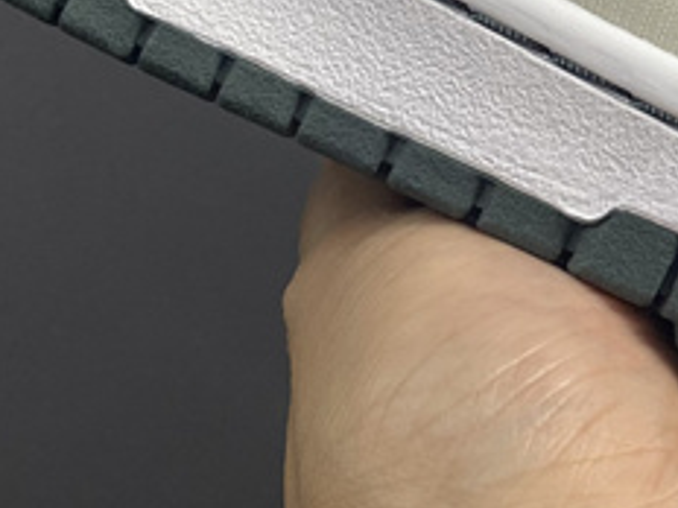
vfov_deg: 13.0
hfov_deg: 16.7
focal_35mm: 112
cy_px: -64
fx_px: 2194
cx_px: 862
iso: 64
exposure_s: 1/100
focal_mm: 4.25
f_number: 1.8
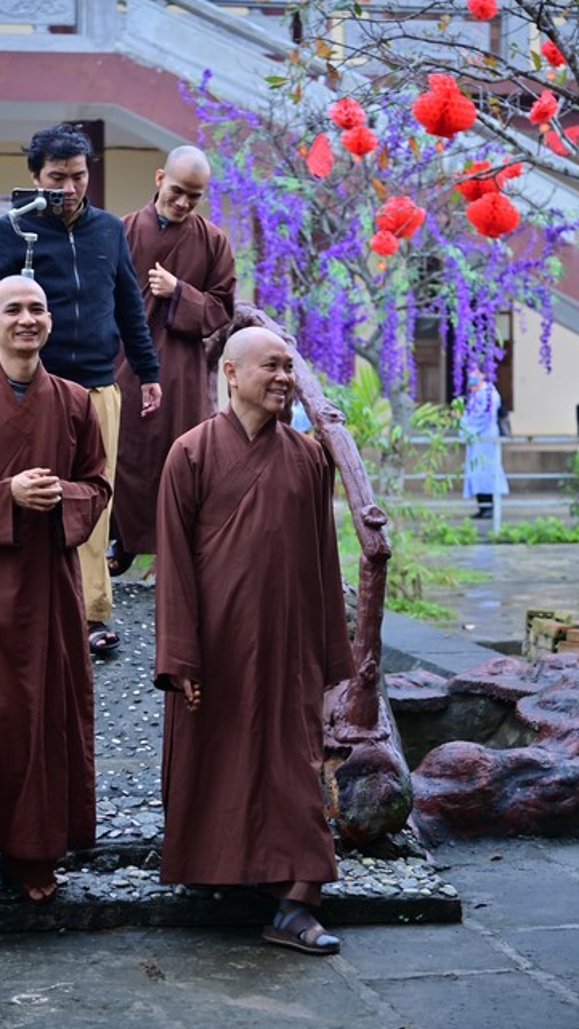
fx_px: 2457
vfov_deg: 23.7
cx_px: 271
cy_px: 519
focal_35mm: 90
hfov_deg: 13.4
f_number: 4.5
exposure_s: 1/200
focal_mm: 85
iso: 500
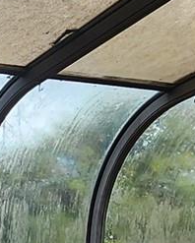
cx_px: -140
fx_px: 757
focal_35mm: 105
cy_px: 315
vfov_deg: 17.2
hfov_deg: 13.4
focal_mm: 2.2
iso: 50
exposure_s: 1/130
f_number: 2.2
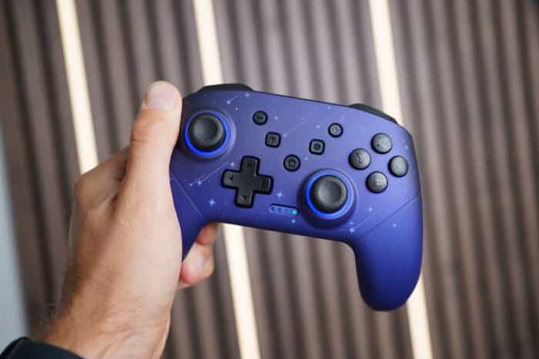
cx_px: 270
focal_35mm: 35
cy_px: 180
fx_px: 524
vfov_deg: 37.9
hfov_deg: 54.4
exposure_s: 1/100
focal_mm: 35
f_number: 3.2
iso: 100
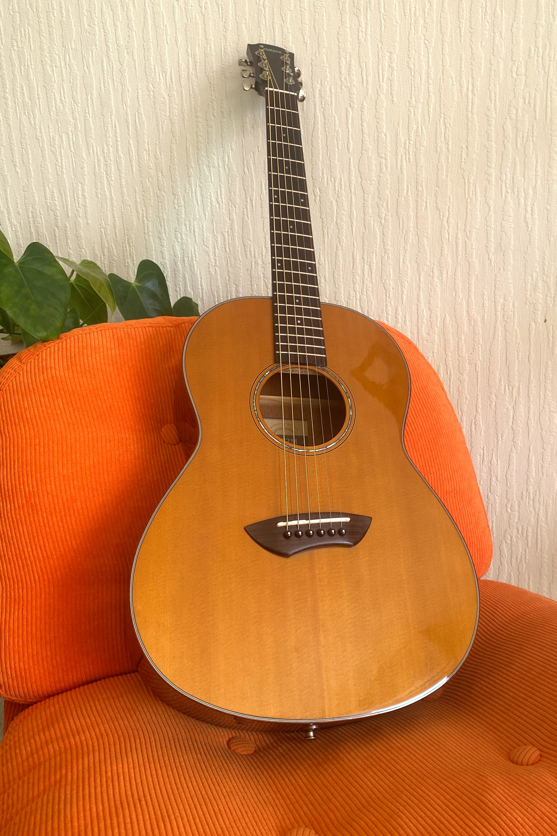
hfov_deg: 43.4
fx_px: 696
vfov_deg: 61.9
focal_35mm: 30
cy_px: 424
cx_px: 329
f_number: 1.8
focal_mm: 4.25
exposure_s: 1/122
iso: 64
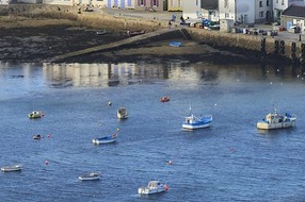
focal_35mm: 924
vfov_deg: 1.5
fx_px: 7819
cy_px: -159
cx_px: 126
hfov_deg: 2.2
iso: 400
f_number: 7.1
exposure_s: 1/800
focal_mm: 165
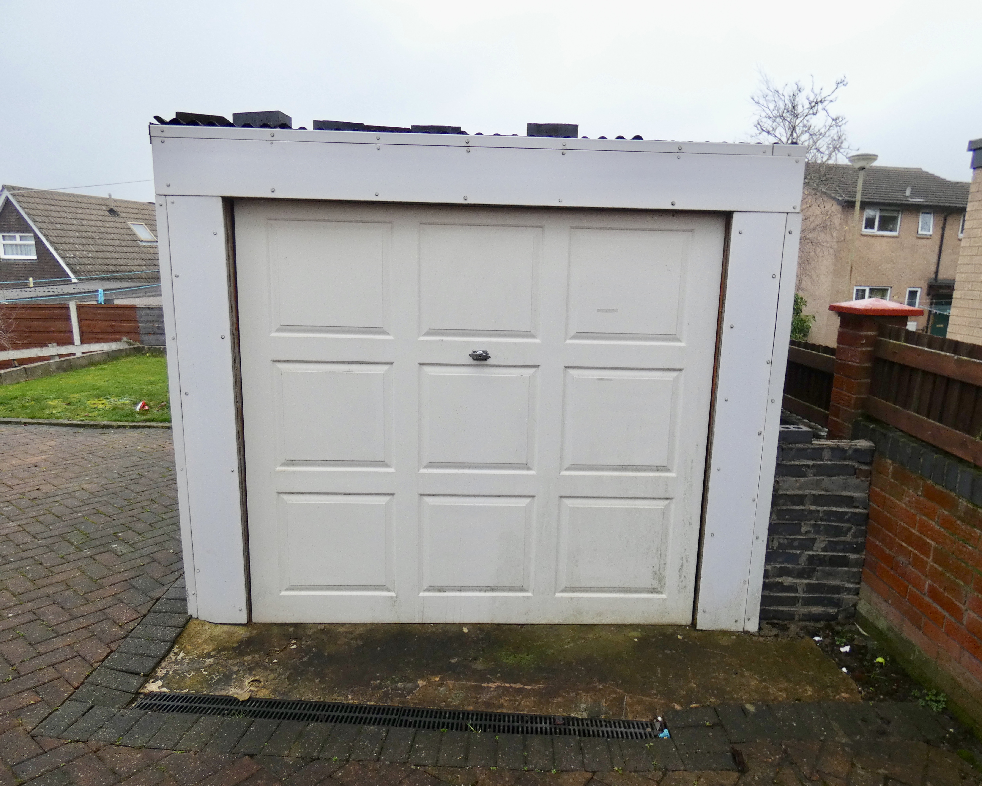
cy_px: 395
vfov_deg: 65.5
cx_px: 511
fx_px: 610
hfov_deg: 77.6
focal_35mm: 21
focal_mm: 3.6
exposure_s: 1/200
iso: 80
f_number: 2.8
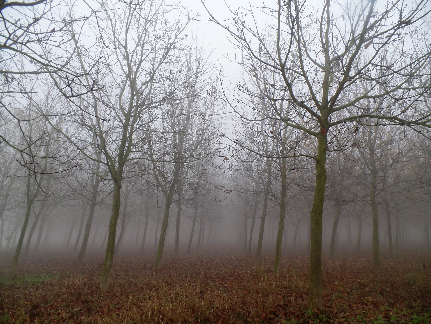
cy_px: 162
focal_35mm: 23
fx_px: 286
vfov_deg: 58.9
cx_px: 216
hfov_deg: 73.9
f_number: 3.5
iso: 100
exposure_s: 1/125
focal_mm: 4.1
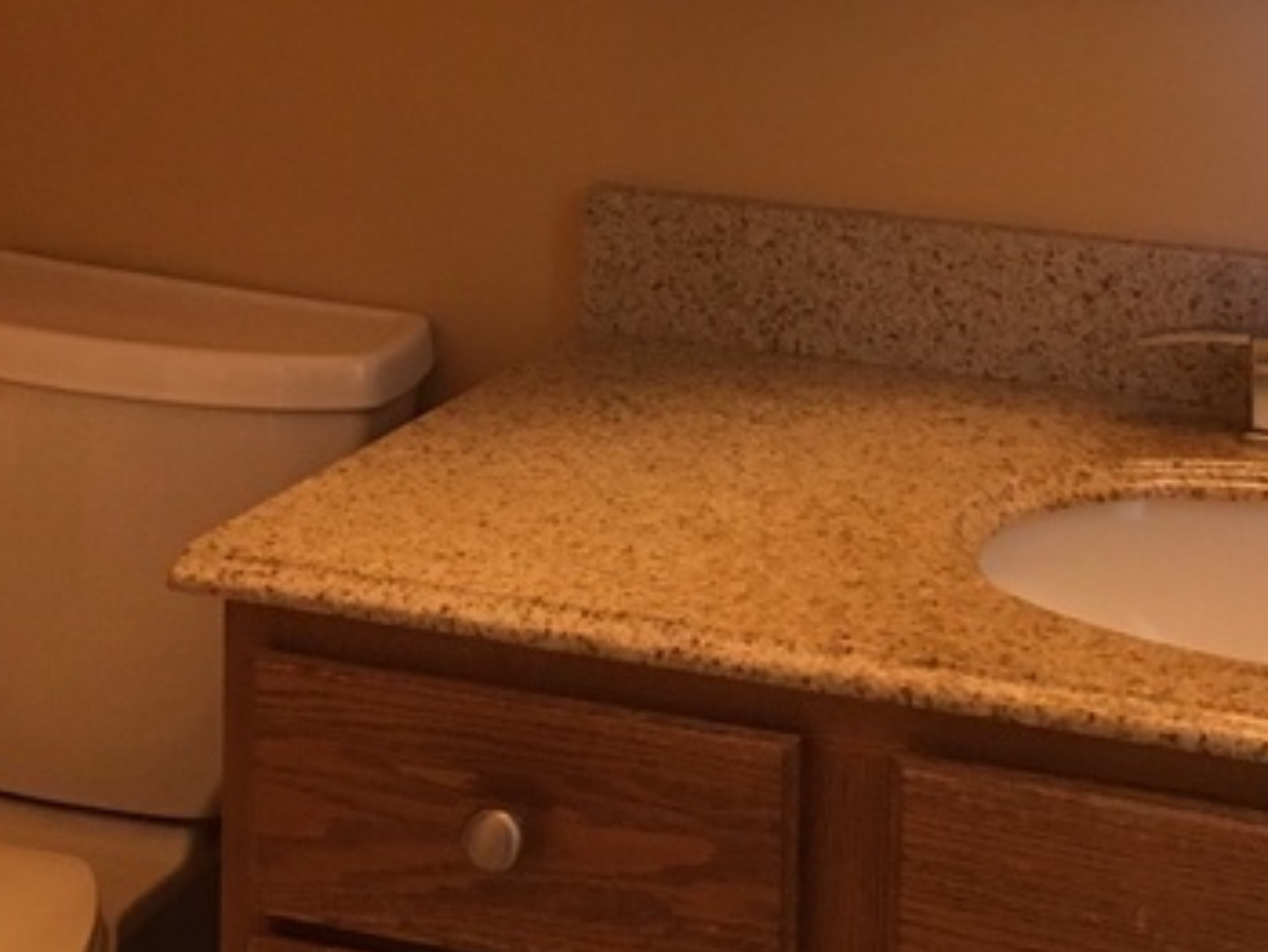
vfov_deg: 16.9
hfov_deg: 22.9
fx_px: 3115
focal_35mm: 85
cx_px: 879
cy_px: -73
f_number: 2.2
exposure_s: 1/30
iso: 125
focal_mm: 4.15
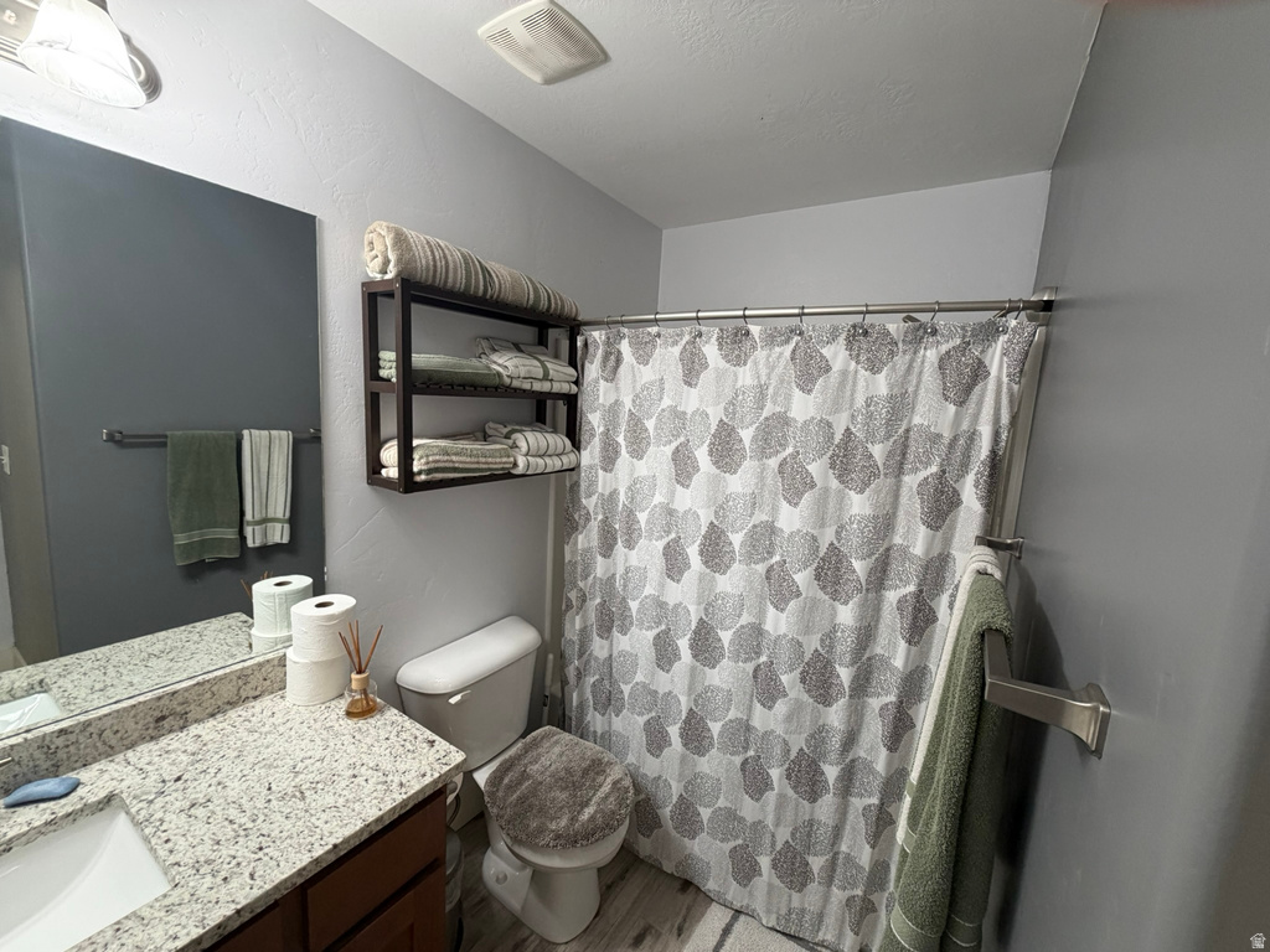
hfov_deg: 102.1
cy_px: 476
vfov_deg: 85.7
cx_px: 635
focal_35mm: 14
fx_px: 514
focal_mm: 2.22
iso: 200
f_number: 2.2
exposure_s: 1/60
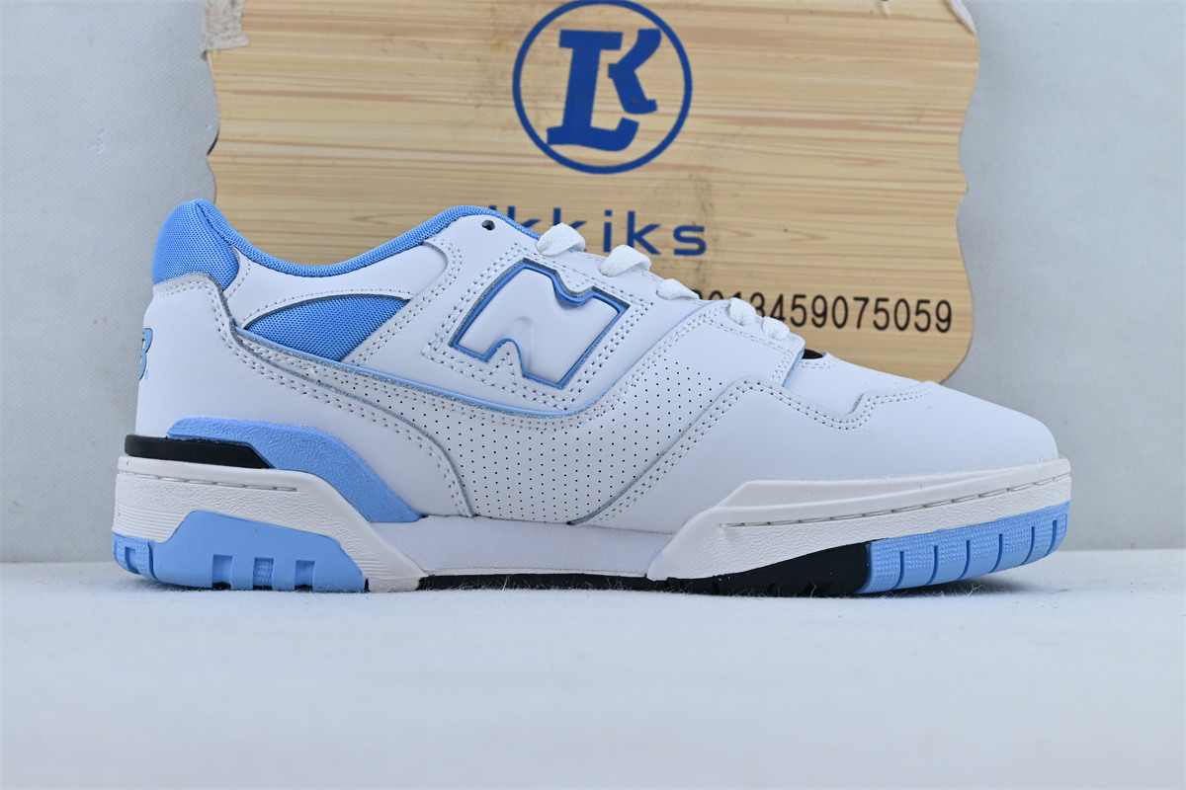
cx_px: 593
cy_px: 395
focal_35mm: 47
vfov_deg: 28.5
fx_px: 1557
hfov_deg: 41.7
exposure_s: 1/100
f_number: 5
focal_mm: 31.5
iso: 100
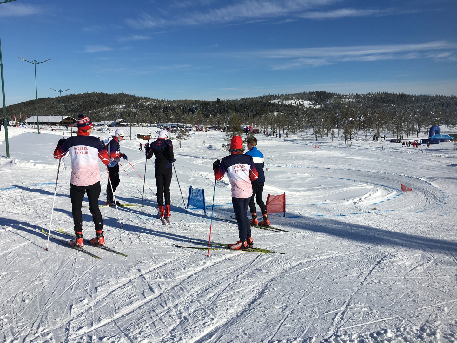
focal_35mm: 29
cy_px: 172
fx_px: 383
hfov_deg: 61.7
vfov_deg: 48.2
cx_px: 228
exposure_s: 1/3846
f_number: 2.2
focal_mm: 4.15
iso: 25
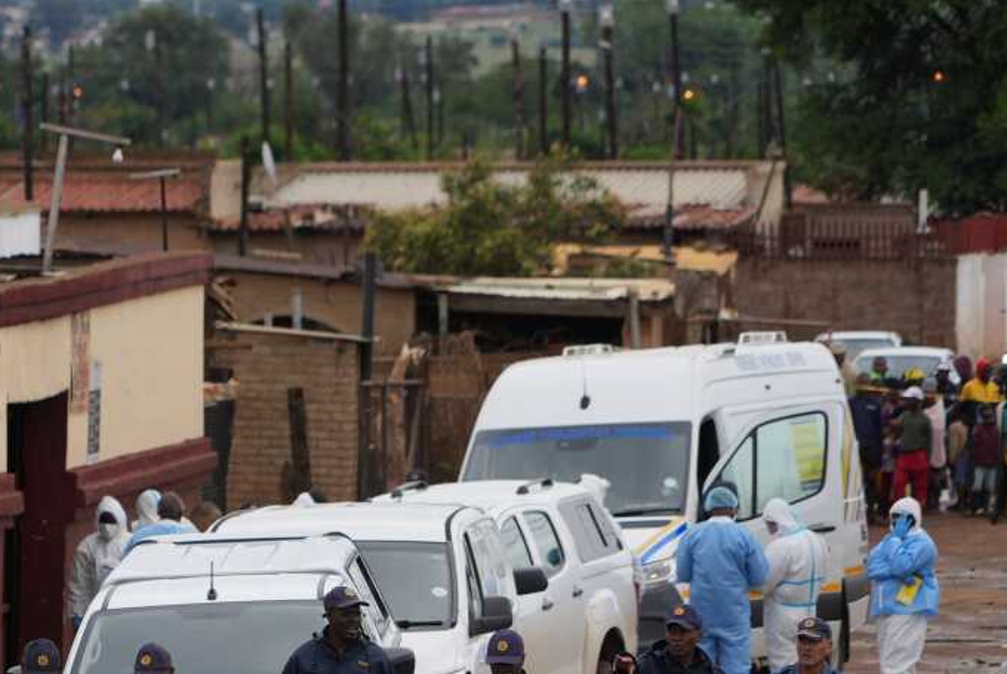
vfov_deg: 3.6
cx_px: 296
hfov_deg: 5.3
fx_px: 10865
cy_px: 543
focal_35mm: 388
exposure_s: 1/800
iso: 250
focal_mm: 240
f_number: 6.3
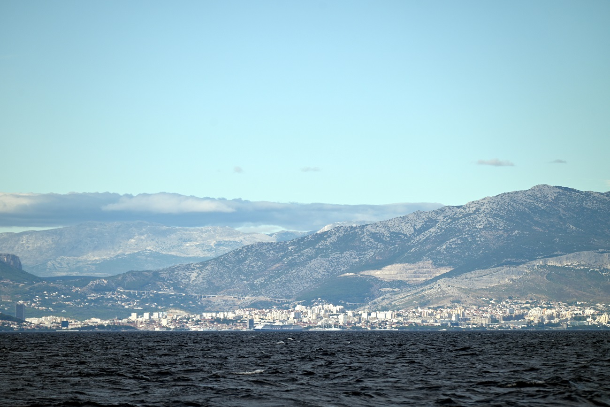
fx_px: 3897
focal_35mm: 230
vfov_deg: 6.0
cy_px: 204
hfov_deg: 8.9
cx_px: 305
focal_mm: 230
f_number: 6.3
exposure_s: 1/1250
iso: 100
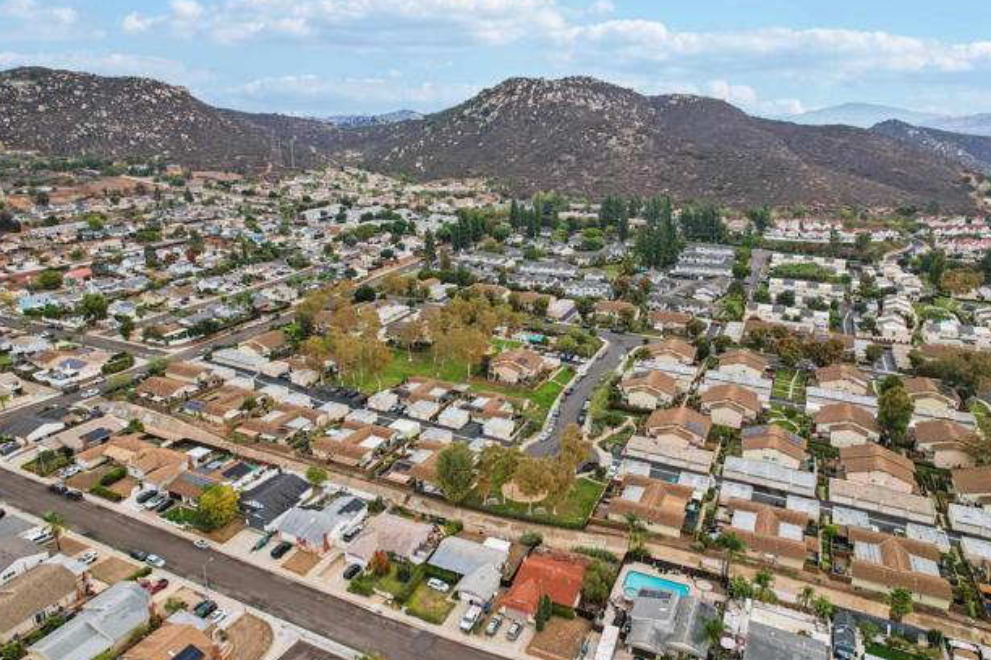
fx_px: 633
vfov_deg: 55.1
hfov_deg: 76.1
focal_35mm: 23
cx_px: 478
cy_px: 328
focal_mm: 8.4
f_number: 2.8
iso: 100
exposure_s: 1/640
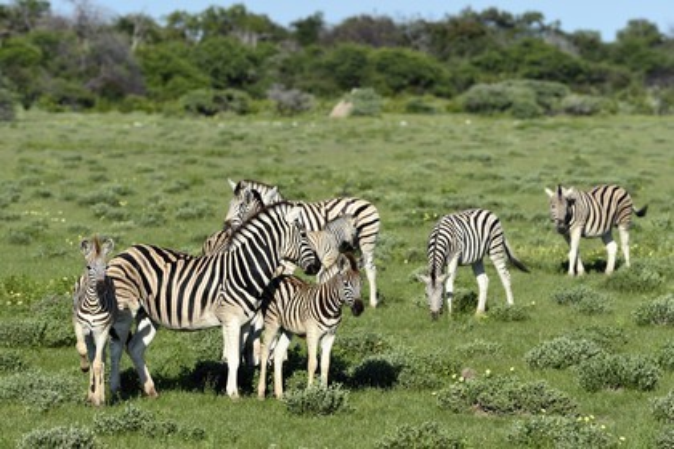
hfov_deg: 7.4
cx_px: 337
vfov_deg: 4.9
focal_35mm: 280
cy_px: 224
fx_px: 5242
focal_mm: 280
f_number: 7.1
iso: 400
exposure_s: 1/2000
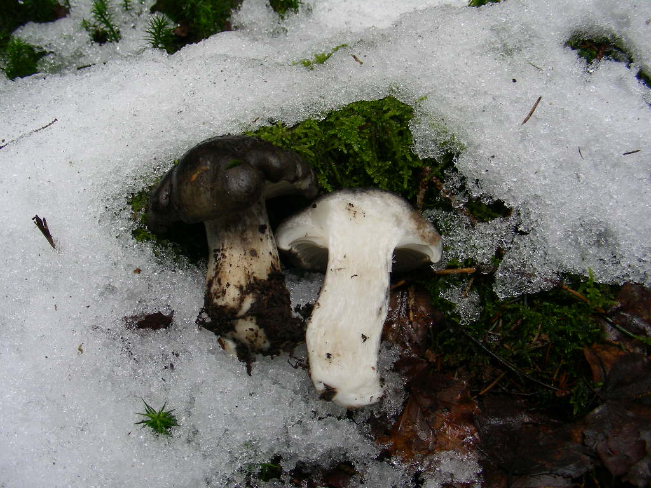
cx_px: 326
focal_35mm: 38
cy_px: 244
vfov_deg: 37.7
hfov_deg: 49.0
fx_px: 715
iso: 50
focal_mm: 6.3
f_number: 3.5
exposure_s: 1/26.5
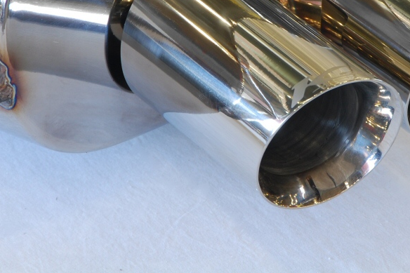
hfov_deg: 4.2
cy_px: 55
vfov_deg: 2.8
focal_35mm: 488
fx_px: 5556
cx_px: 307
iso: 200
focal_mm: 200
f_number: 13
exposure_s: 1/2
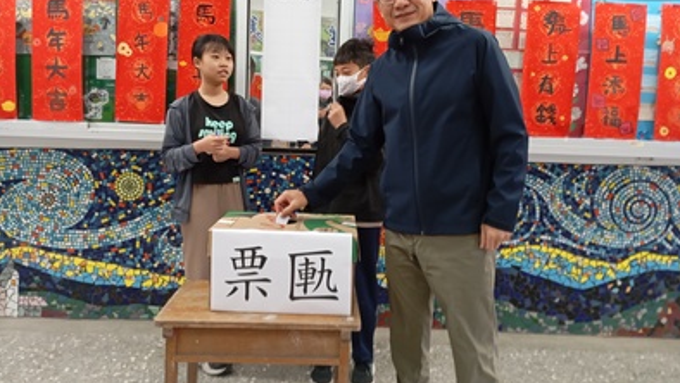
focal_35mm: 31
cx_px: 337
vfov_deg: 37.6
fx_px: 559
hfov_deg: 62.6
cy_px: 142
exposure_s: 1/30
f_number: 1.8
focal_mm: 4.27
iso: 1181
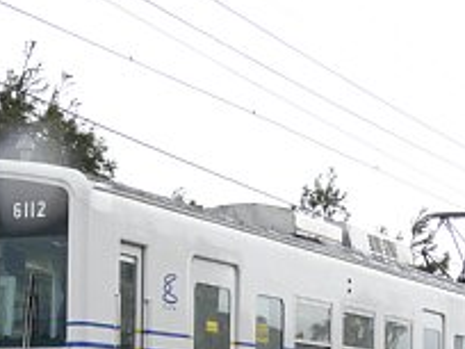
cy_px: 328
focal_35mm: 114
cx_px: 139
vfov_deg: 12.9
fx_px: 1531
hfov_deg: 17.2
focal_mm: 12.3
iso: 80
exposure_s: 1/100
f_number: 5
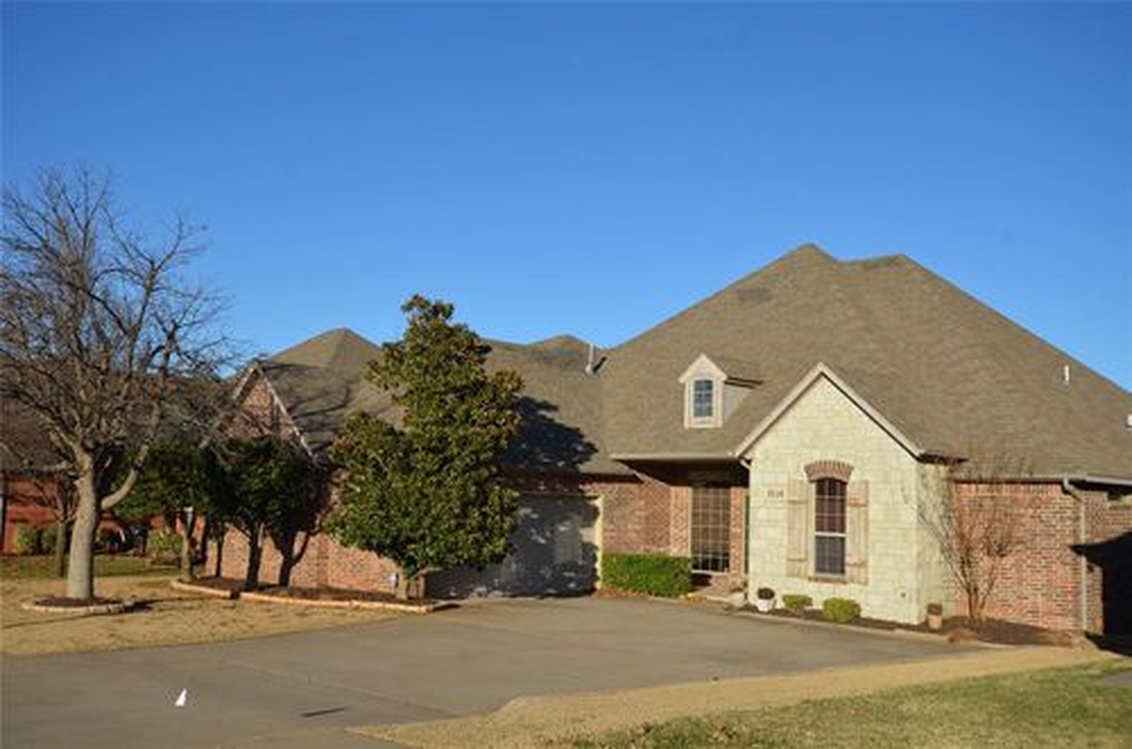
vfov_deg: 36.7
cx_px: 566
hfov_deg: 53.2
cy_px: 374
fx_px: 1129
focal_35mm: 36
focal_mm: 24
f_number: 8
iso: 100
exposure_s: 1/250
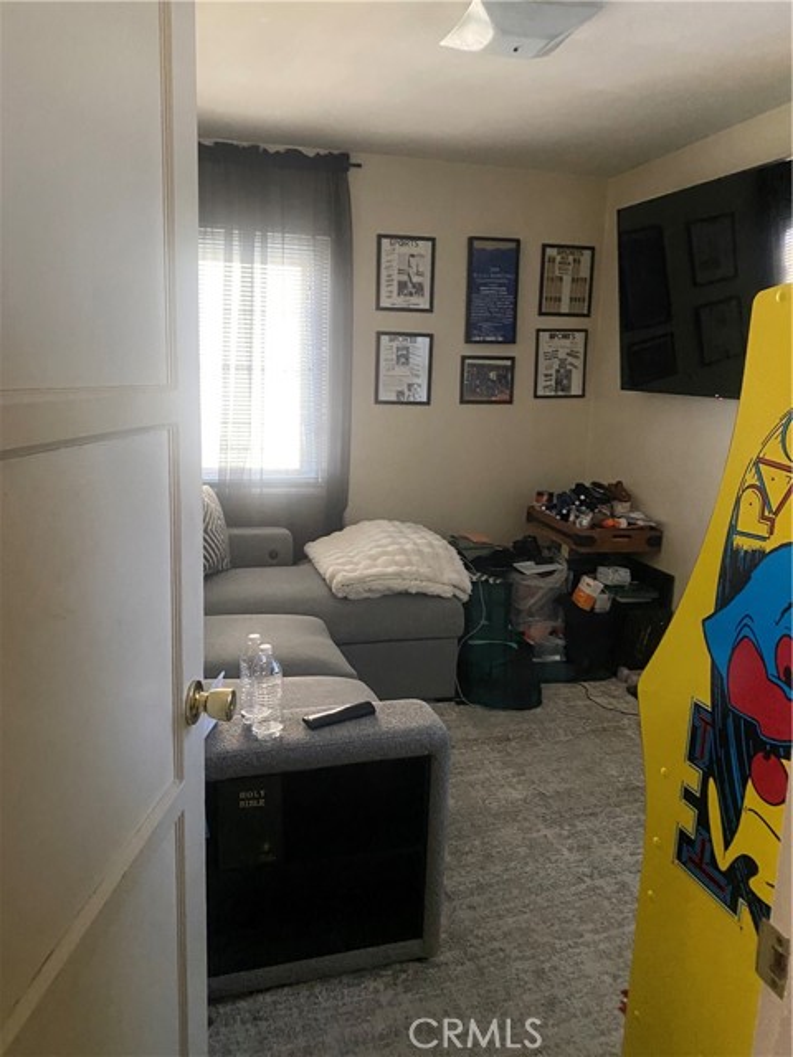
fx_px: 794
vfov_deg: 67.3
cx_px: 396
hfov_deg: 53.1
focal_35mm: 26
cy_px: 528
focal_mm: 4.25
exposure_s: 1/30
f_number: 1.8
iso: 800
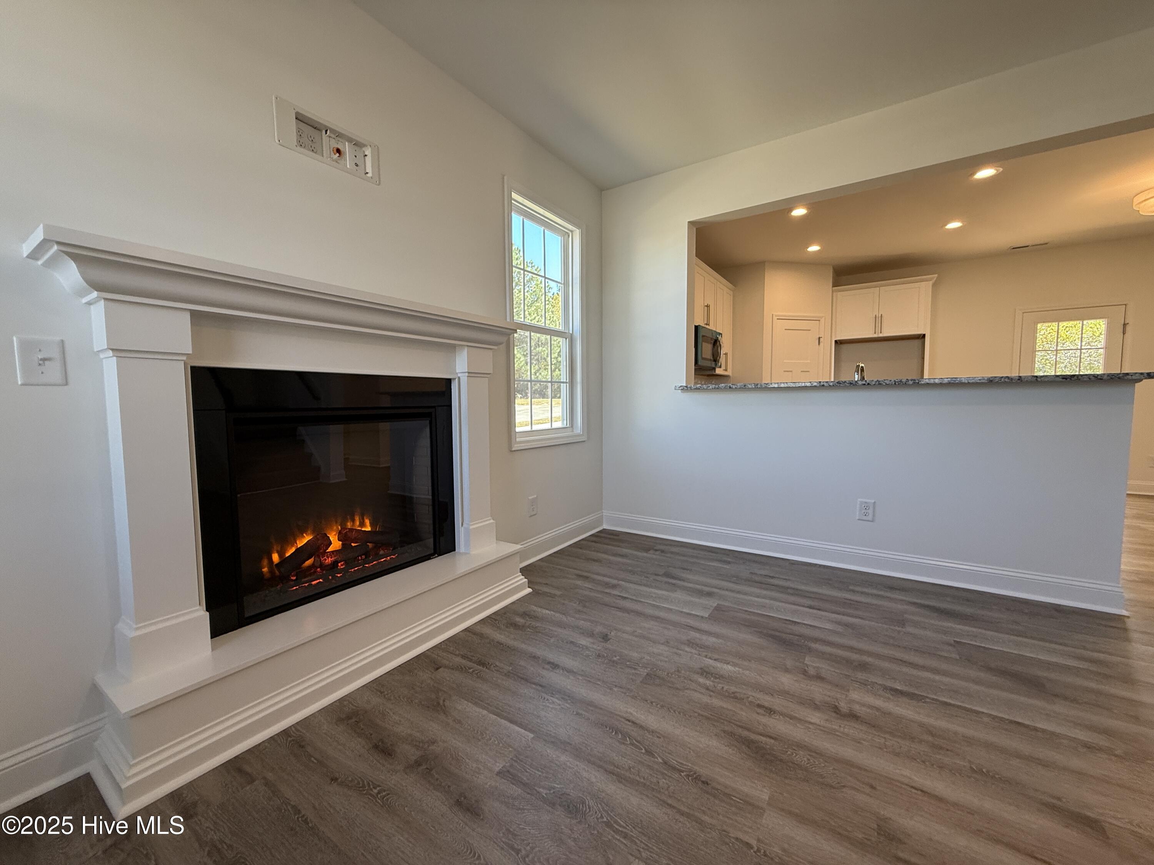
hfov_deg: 102.1
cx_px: 577
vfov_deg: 85.7
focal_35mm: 14
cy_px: 432
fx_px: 467
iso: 125
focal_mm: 2.22
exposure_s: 1/120
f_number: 2.2
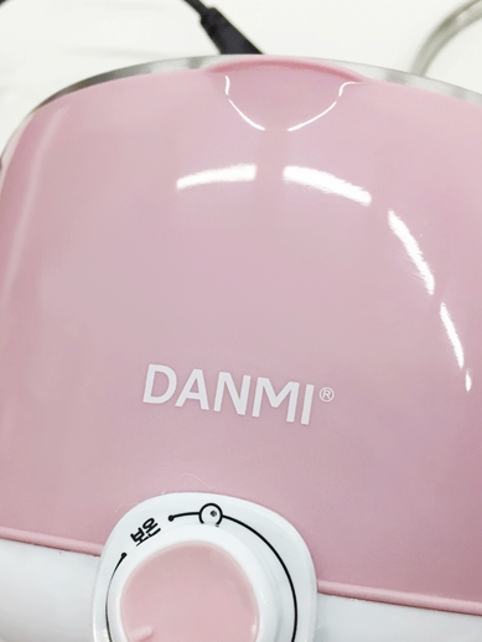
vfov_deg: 44.5
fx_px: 779
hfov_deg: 34.3
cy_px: 392
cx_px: 194
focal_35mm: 42
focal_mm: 4.15
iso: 32
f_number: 2.2
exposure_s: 1/30
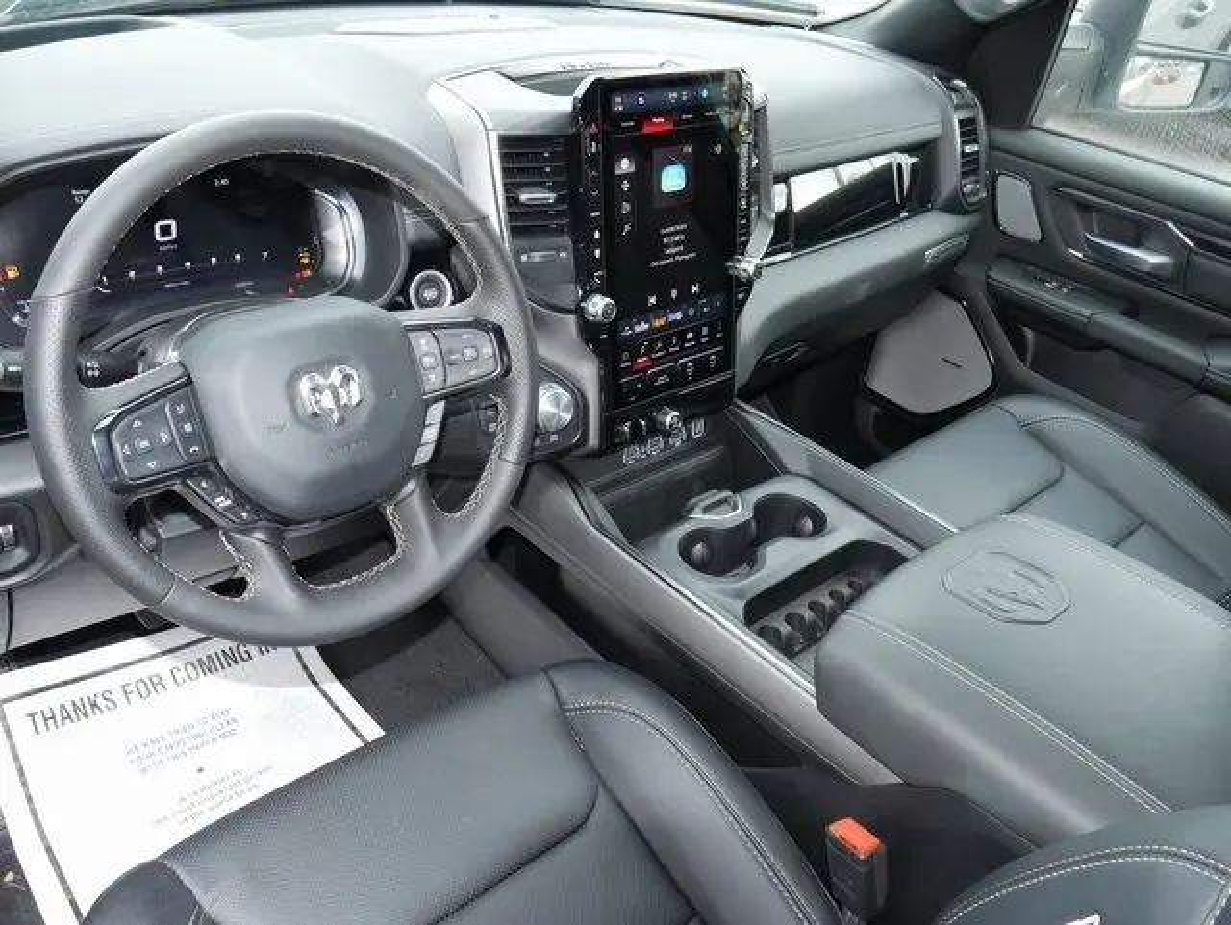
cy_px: 462
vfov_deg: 49.8
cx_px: 616
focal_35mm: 28
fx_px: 996
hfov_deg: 63.4
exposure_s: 1/60
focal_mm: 14
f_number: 5
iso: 800
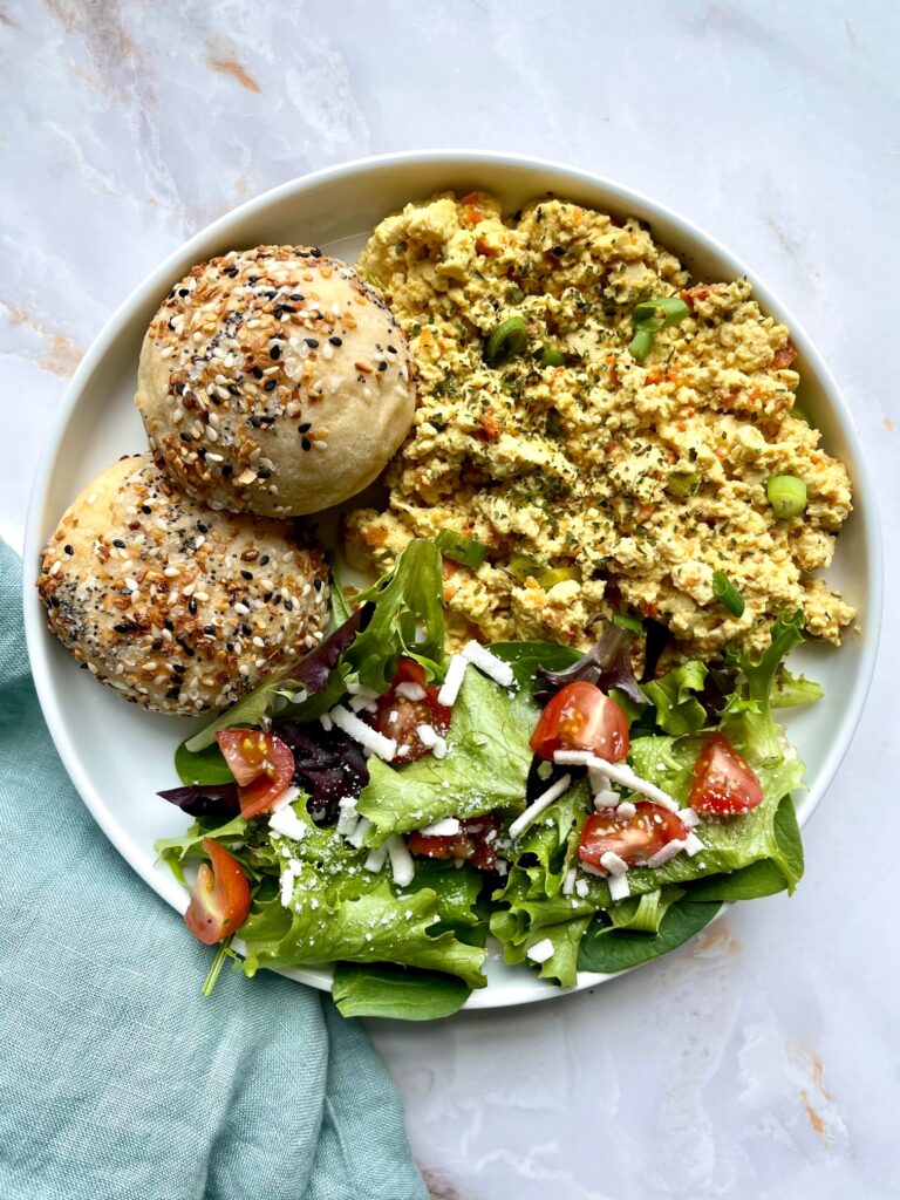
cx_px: 450
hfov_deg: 53.1
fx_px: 901
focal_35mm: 26
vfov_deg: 67.3
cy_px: 600
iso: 32
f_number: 1.6
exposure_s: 1/518
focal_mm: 4.2
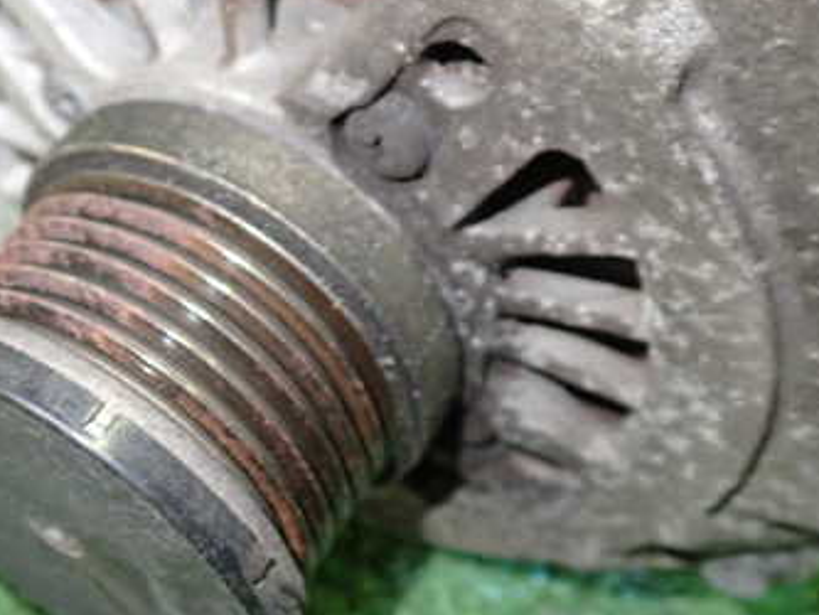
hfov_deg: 34.2
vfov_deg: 27.0
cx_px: 138
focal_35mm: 54
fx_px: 1278
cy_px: 384
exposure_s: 1/30
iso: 500
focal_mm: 5.4
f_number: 2.3
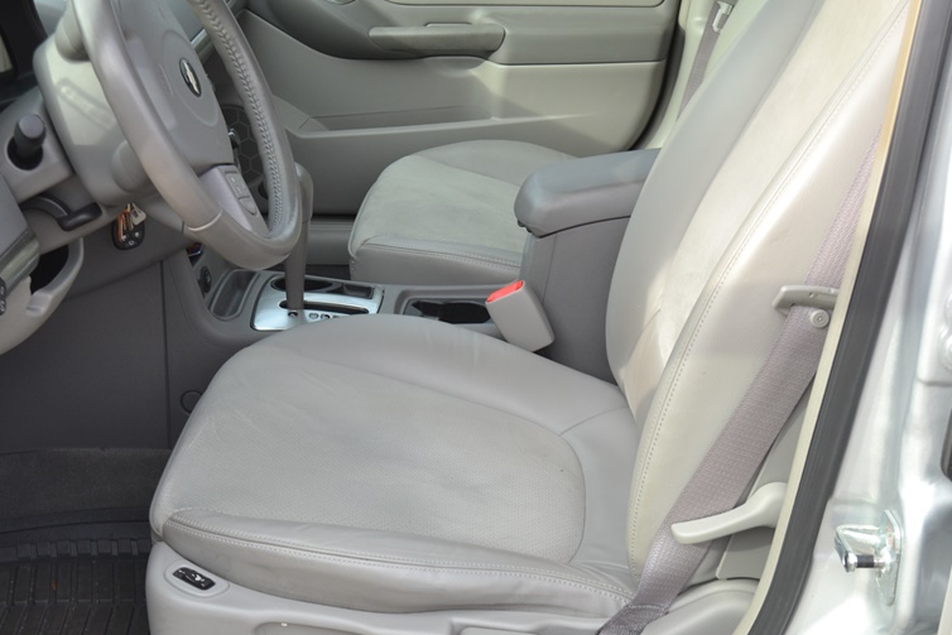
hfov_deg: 34.5
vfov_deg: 23.5
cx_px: 370
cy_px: 302
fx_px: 1525
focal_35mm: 58
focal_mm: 29
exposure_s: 1/125
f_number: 5.6
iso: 250
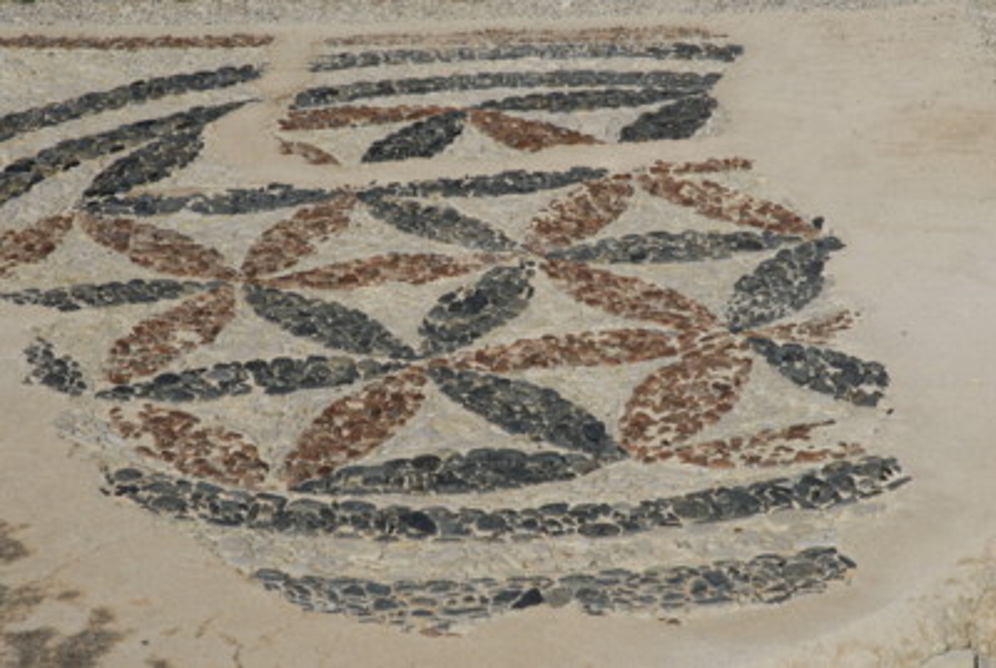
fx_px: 2909
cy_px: 334
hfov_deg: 19.4
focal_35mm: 105
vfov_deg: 13.1
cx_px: 498
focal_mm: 70
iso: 100
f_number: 16
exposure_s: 1/125
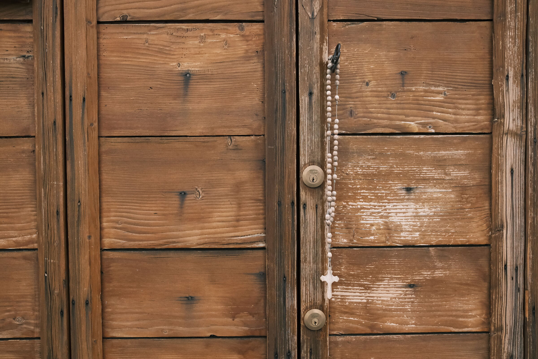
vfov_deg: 37.9
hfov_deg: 54.4
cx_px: 269
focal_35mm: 35
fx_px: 523
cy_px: 180
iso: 4000
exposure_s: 1/1000
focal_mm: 23
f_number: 8
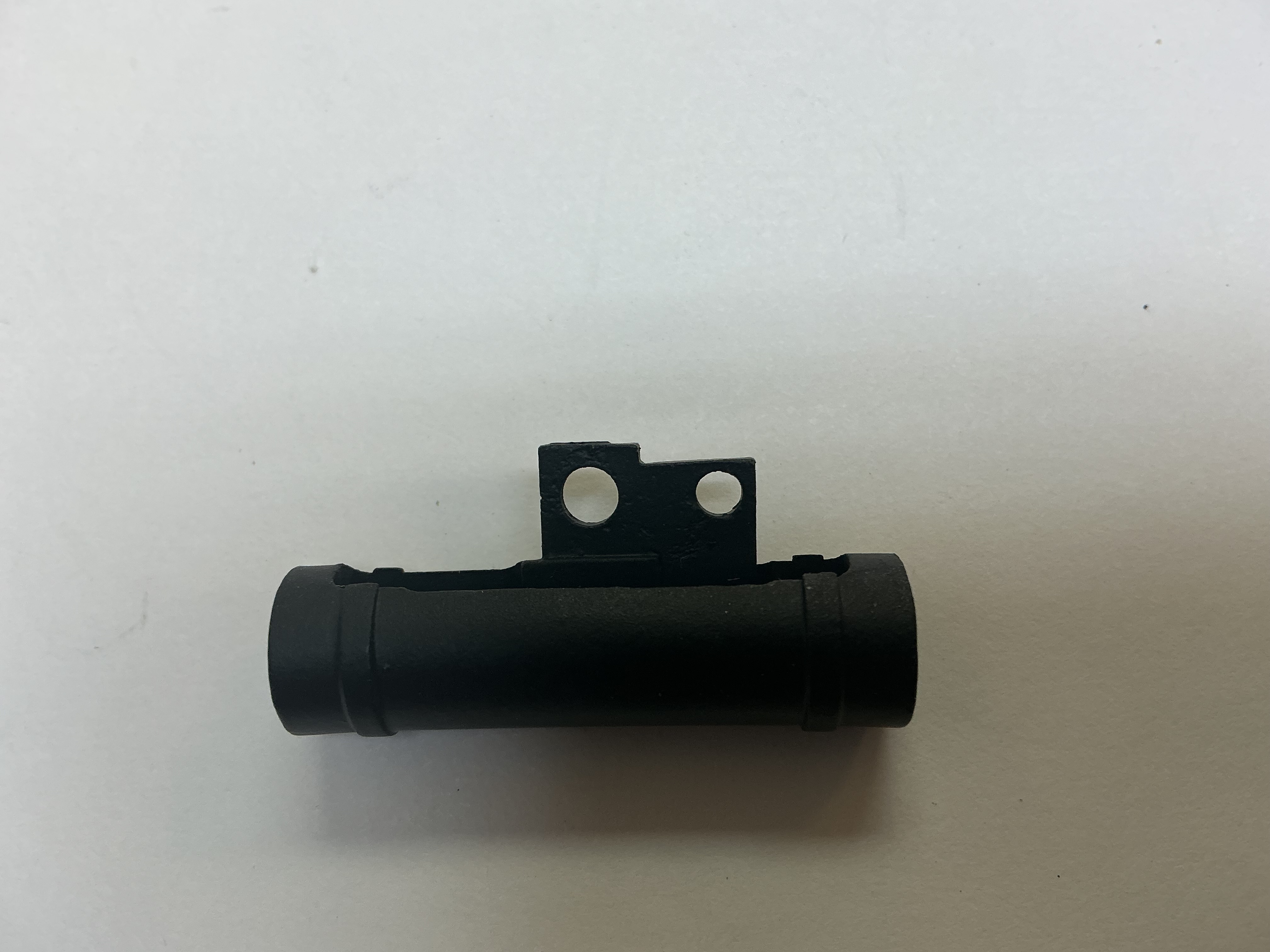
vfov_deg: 48.2
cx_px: 635
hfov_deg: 61.7
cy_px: 476
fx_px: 1064
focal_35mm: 29
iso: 40
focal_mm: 3
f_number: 1.8
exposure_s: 1/120
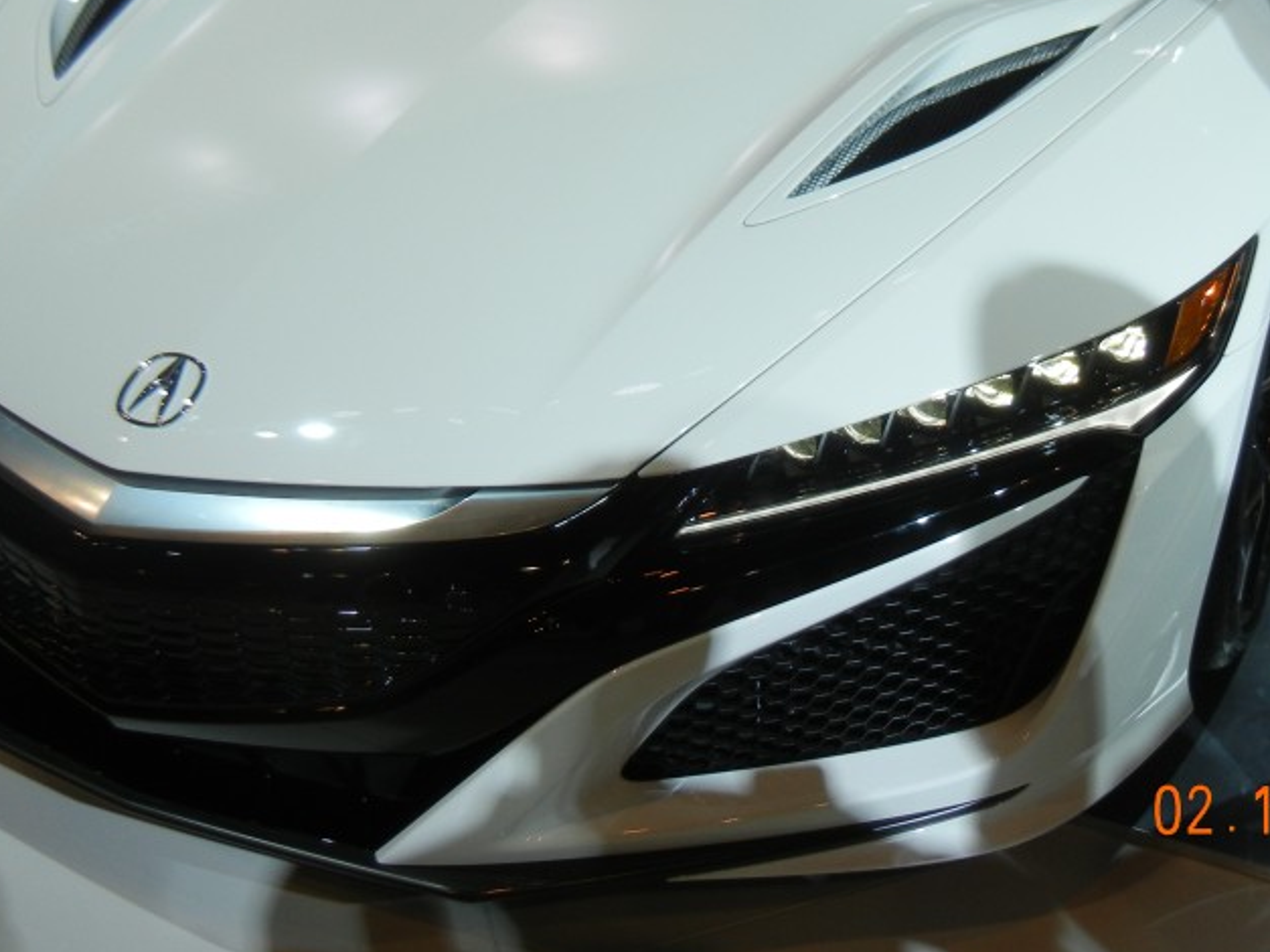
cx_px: 753
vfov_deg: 29.0
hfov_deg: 38.8
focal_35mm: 49
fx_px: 1797
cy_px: 194
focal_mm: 5.4
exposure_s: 1/151
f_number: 3.5
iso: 160
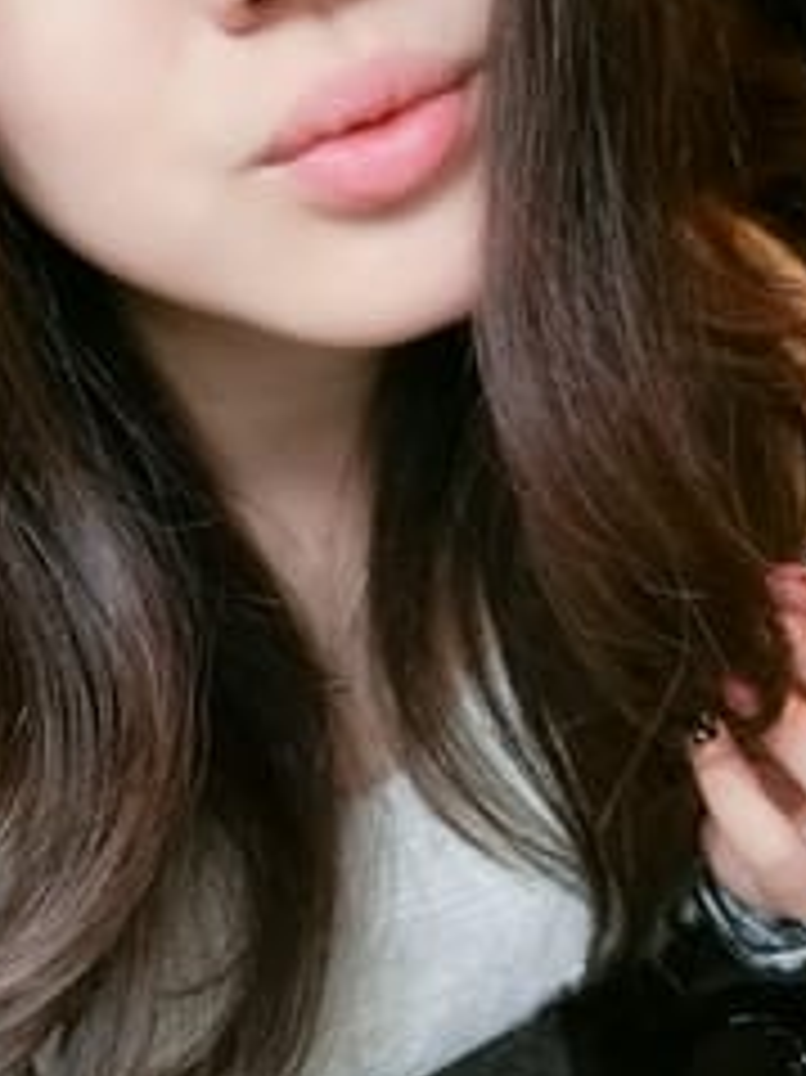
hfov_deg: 32.3
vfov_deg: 42.7
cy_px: 428
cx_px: 205
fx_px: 1367
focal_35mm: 44
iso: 200
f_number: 2.8
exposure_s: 1/25
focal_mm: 4.58
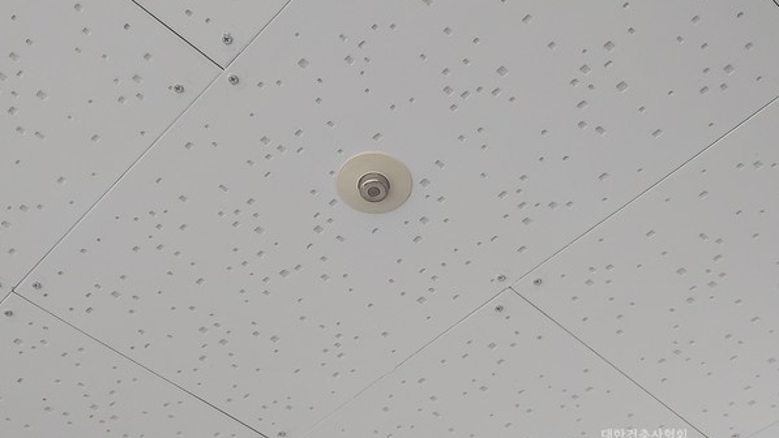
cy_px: 235
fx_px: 950
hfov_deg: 44.6
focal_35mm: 46
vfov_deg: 26.0
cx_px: 390
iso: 50
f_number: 1.5
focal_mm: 4.23
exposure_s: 1/60
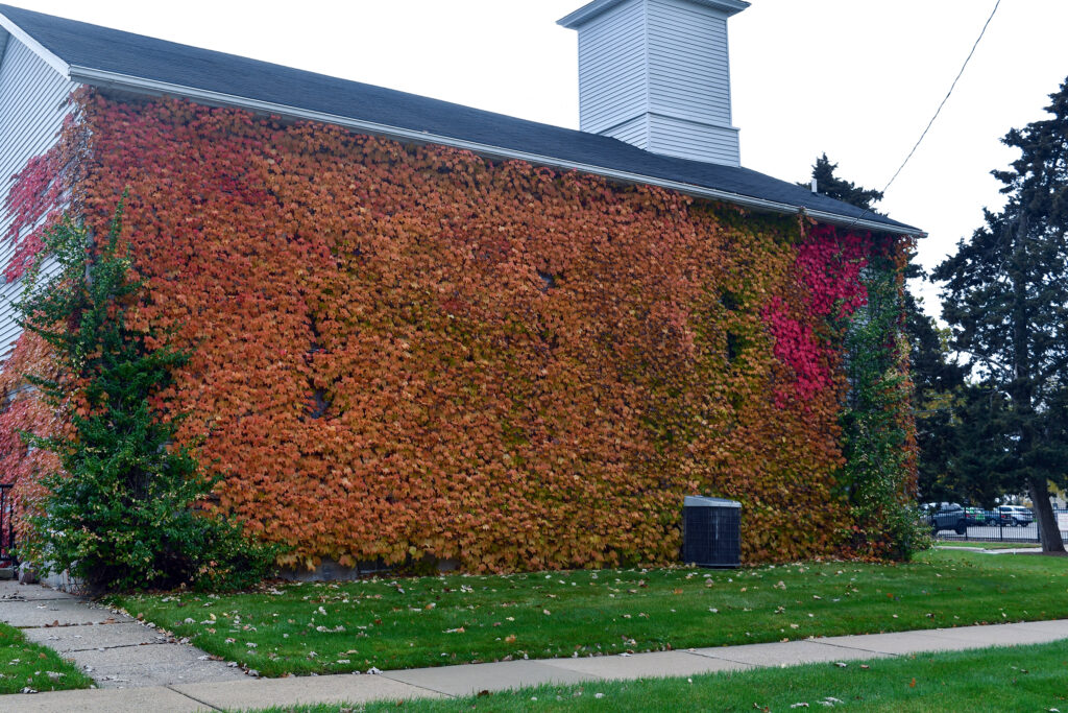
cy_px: 356
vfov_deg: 34.2
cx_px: 534
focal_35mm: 39
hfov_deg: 49.5
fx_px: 1157
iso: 100
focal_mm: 26
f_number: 7.1
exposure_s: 1/250
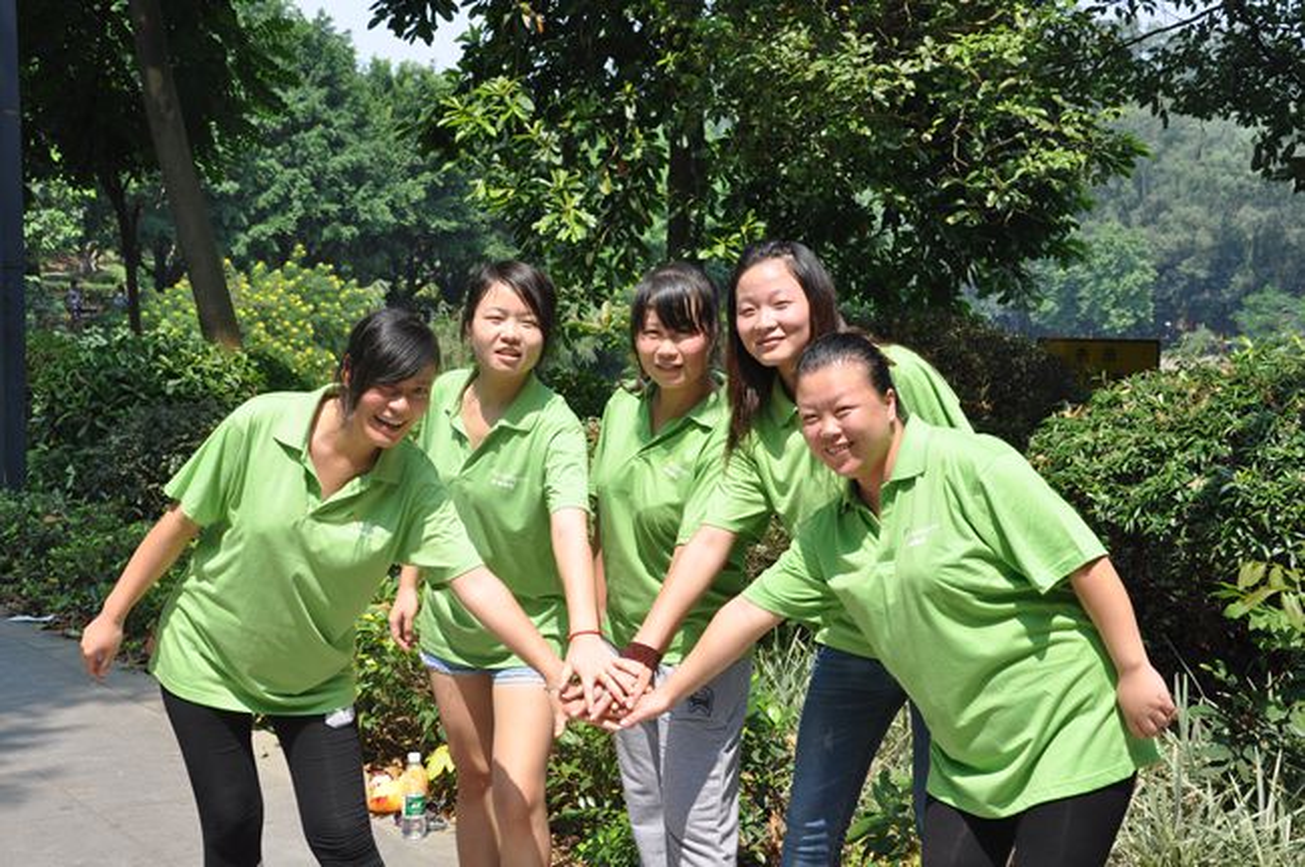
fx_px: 1901
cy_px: 434
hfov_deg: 37.9
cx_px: 652
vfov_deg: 25.7
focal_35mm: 52
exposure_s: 1/125
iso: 200
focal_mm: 35
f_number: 11
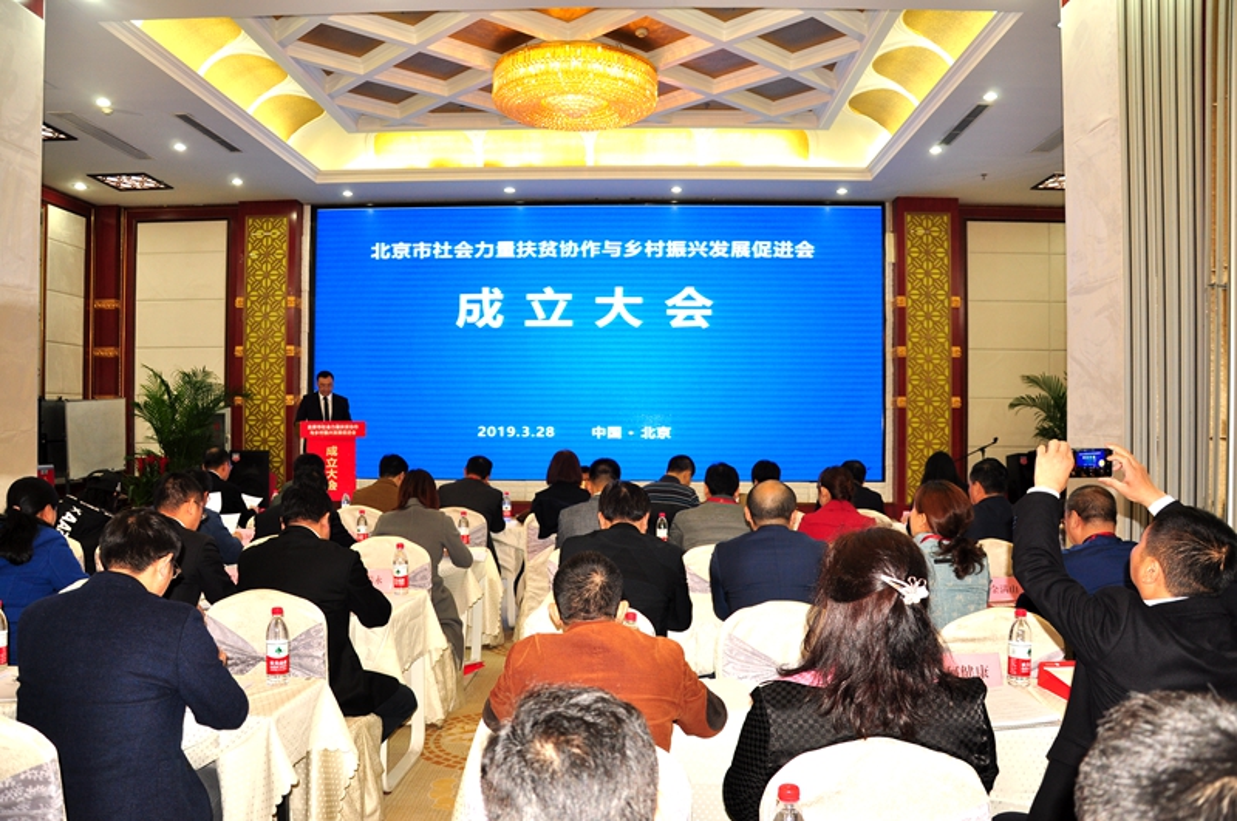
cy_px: 410
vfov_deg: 47.8
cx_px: 618
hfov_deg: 67.5
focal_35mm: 27
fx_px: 926
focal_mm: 18
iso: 320
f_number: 3.5
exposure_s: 1/60
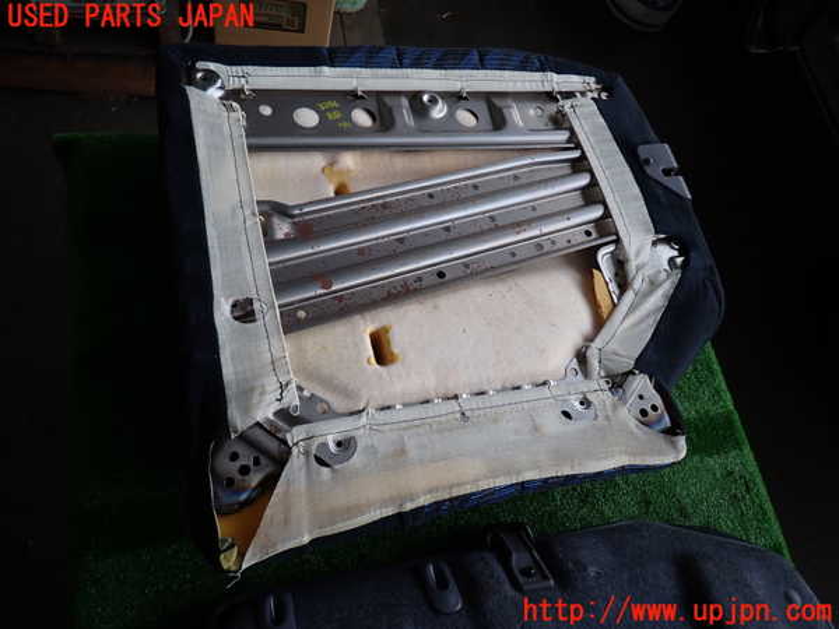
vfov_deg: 54.9
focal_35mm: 25
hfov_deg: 69.4
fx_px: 606
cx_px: 420
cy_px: 314
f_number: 2
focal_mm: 4.5
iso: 100
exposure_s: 1/160
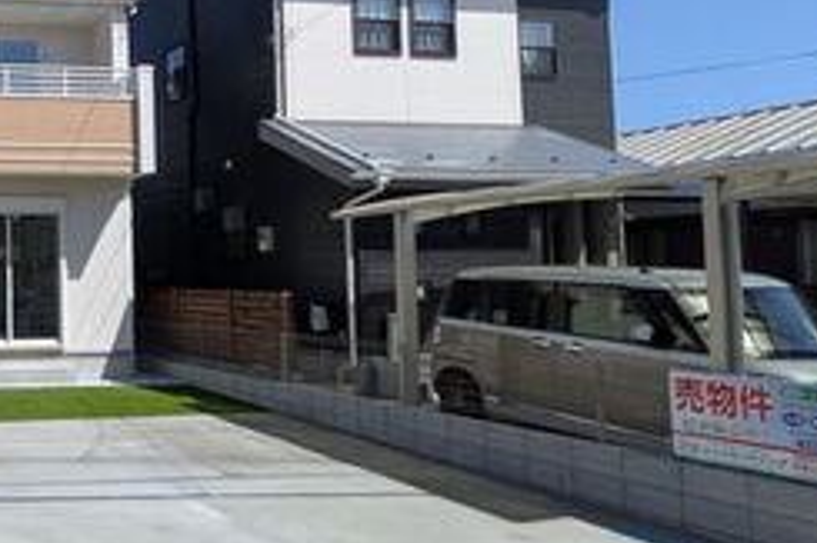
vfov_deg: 34.9
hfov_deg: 40.4
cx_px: -93
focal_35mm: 38
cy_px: 233
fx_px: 862
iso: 51
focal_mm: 1.83
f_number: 2.2
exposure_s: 1/2137
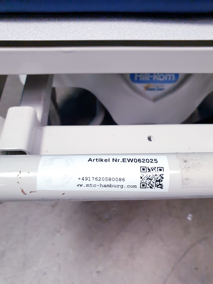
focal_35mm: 26
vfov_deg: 67.3
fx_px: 213
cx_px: 106
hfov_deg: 53.1
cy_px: 142
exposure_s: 1/50
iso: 400
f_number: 2.4
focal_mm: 4.3
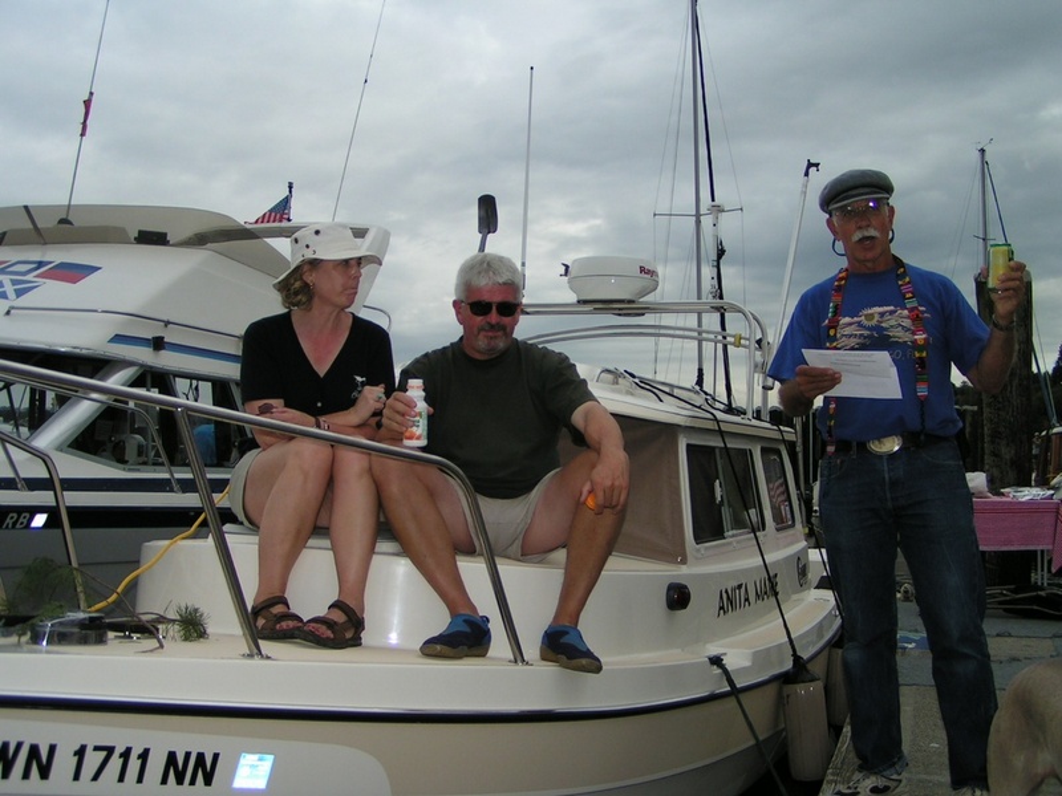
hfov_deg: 49.0
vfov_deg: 37.7
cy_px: 398
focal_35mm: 38
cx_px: 531
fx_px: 1166
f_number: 2.8
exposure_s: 1/800
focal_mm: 5.8
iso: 50
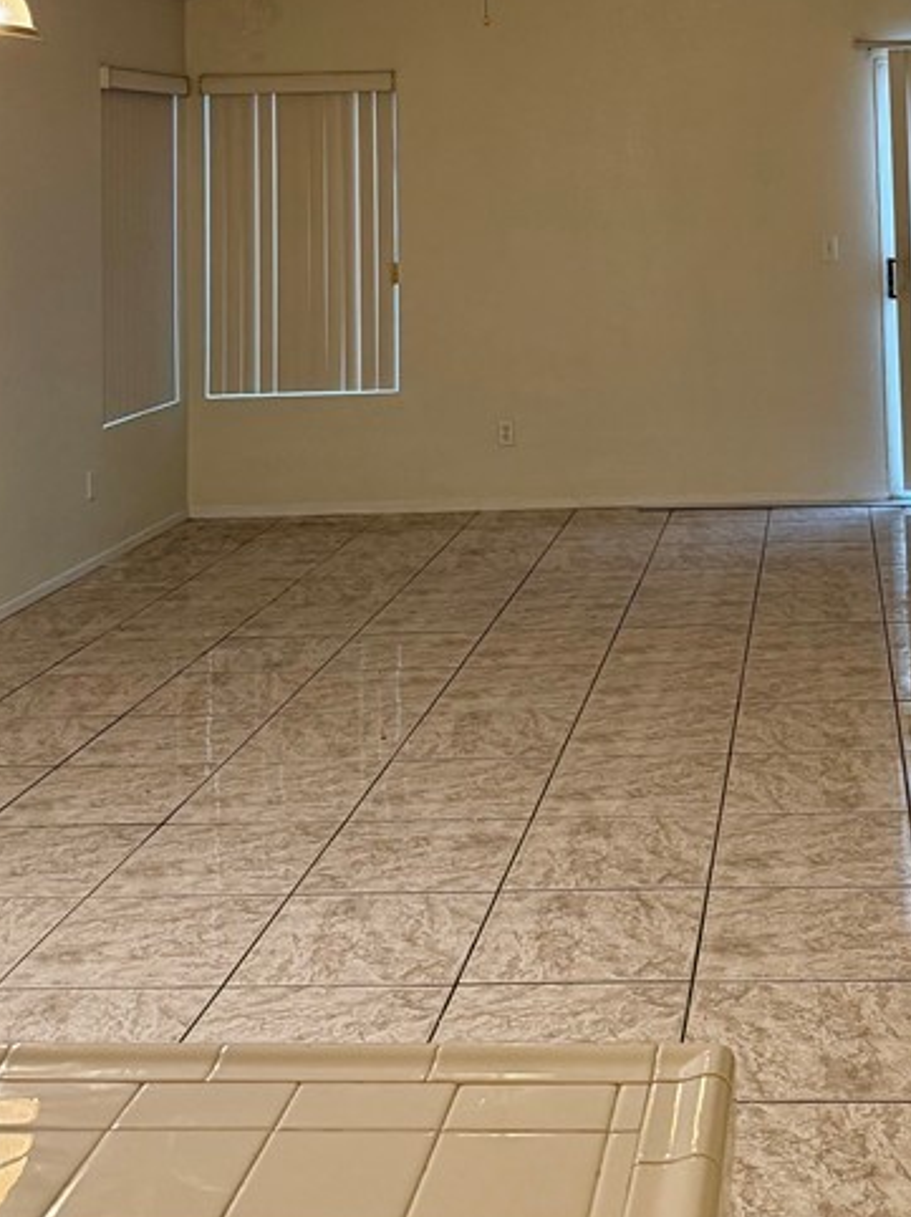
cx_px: 727
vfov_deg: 34.8
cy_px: 68
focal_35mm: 51
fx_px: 1791
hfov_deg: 28.0
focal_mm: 6.76
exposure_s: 1/60
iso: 250
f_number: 1.78
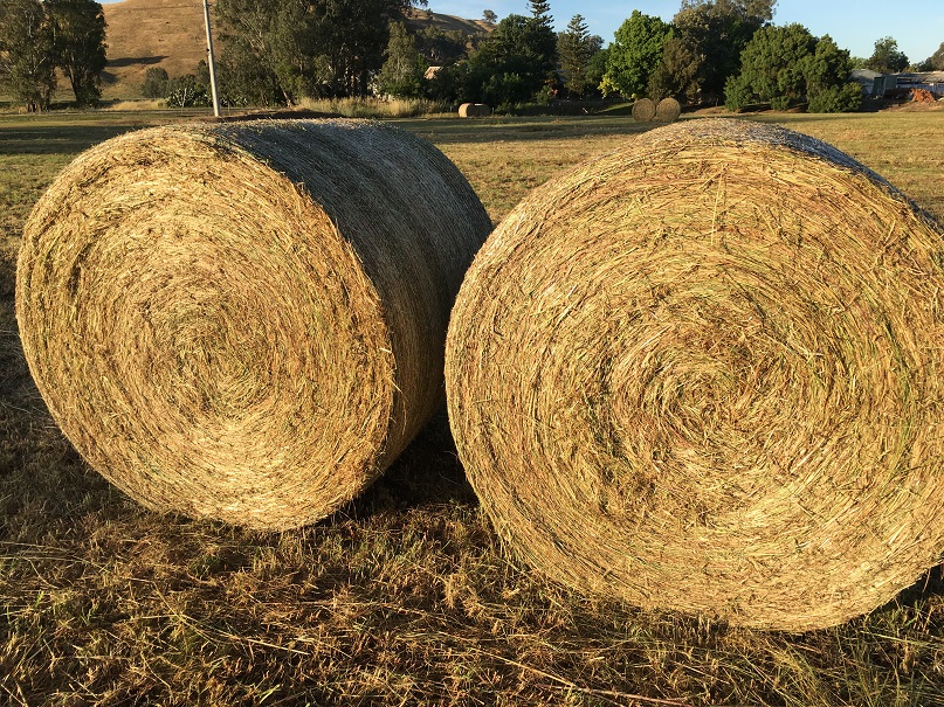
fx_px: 791
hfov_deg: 61.7
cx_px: 472
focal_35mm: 29
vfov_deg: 48.2
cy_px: 354
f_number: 2.2
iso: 25
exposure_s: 1/894
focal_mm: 4.15
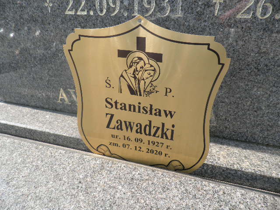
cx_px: 140
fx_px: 194
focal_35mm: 24
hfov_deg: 71.6
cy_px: 105
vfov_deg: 56.8
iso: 64
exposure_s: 1/320
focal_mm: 4.3
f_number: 3.3
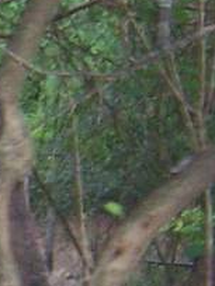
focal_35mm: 259
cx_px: -516
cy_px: 328
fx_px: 2145
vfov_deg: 7.6
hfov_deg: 5.3
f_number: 2.8
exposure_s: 1/60
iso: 140
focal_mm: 5.5
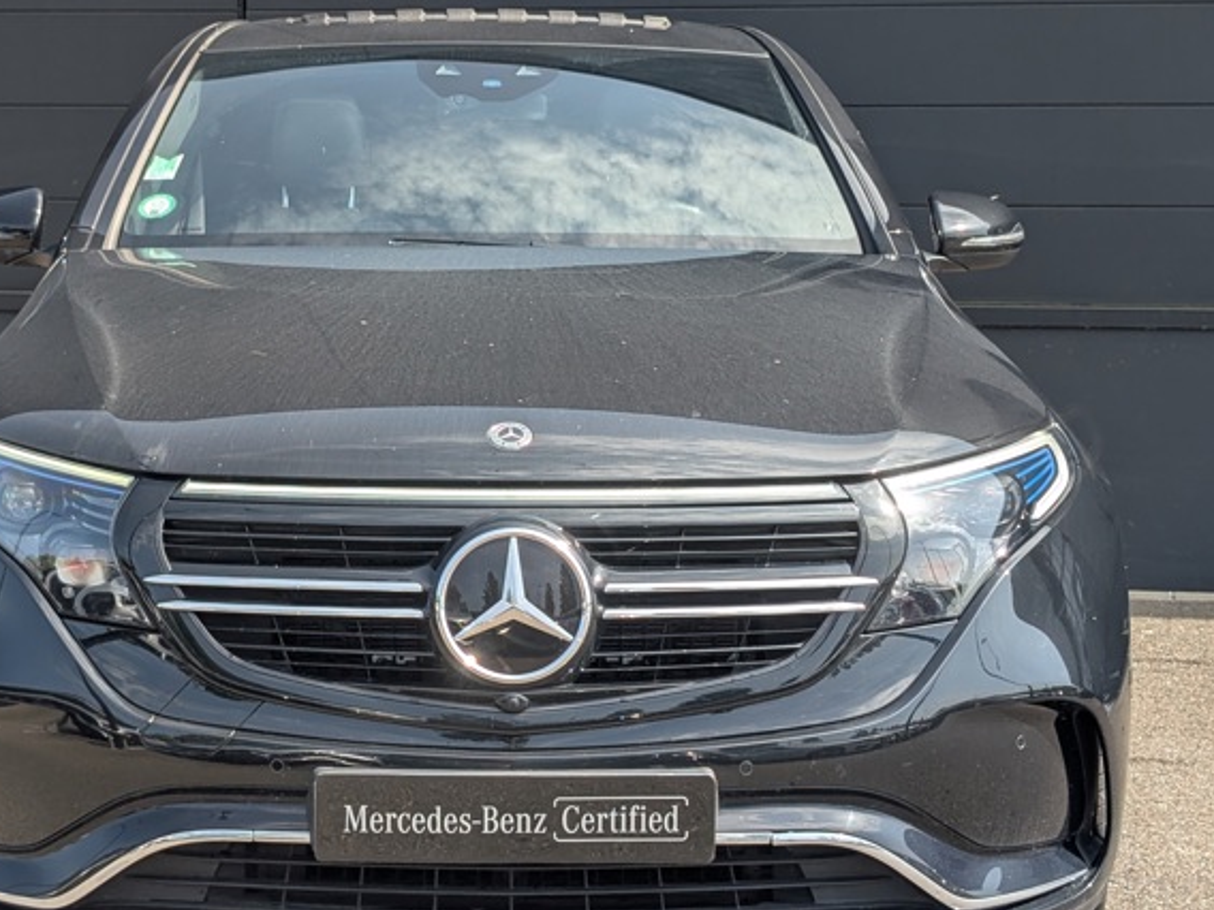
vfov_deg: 21.3
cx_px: 515
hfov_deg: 28.1
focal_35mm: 69
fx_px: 2420
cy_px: 432
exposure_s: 1/371
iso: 19
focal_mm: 6.9
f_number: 1.68
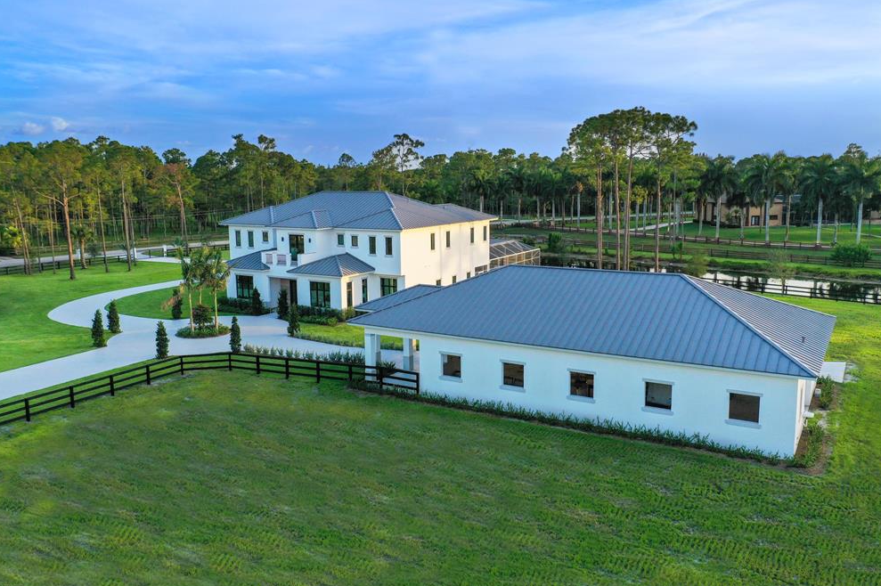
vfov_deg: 44.9
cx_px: 437
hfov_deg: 63.7
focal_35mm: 29
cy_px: 288
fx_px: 709
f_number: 4.5
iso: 100
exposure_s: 1/200
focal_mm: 10.26
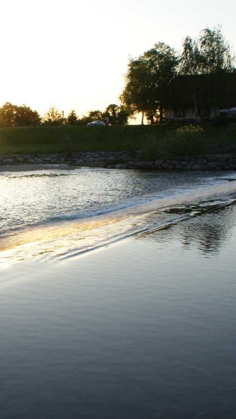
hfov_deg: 24.4
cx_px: 37
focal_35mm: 48
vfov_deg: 42.9
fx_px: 534
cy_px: 212
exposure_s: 1/25
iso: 100
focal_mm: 20
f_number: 13
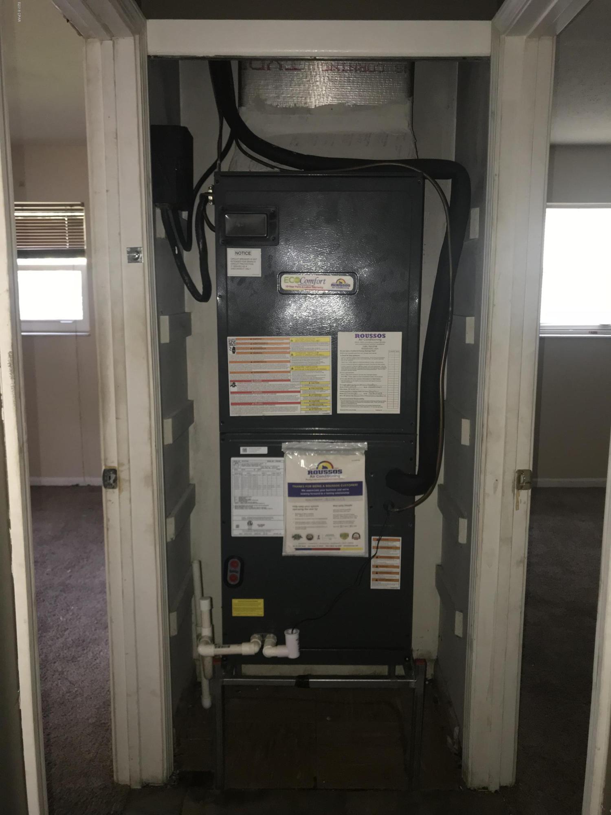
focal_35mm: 28
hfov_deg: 49.7
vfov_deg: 63.4
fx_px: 659
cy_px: 408
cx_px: 306
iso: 50
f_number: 1.8
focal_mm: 3.99
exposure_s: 1/16
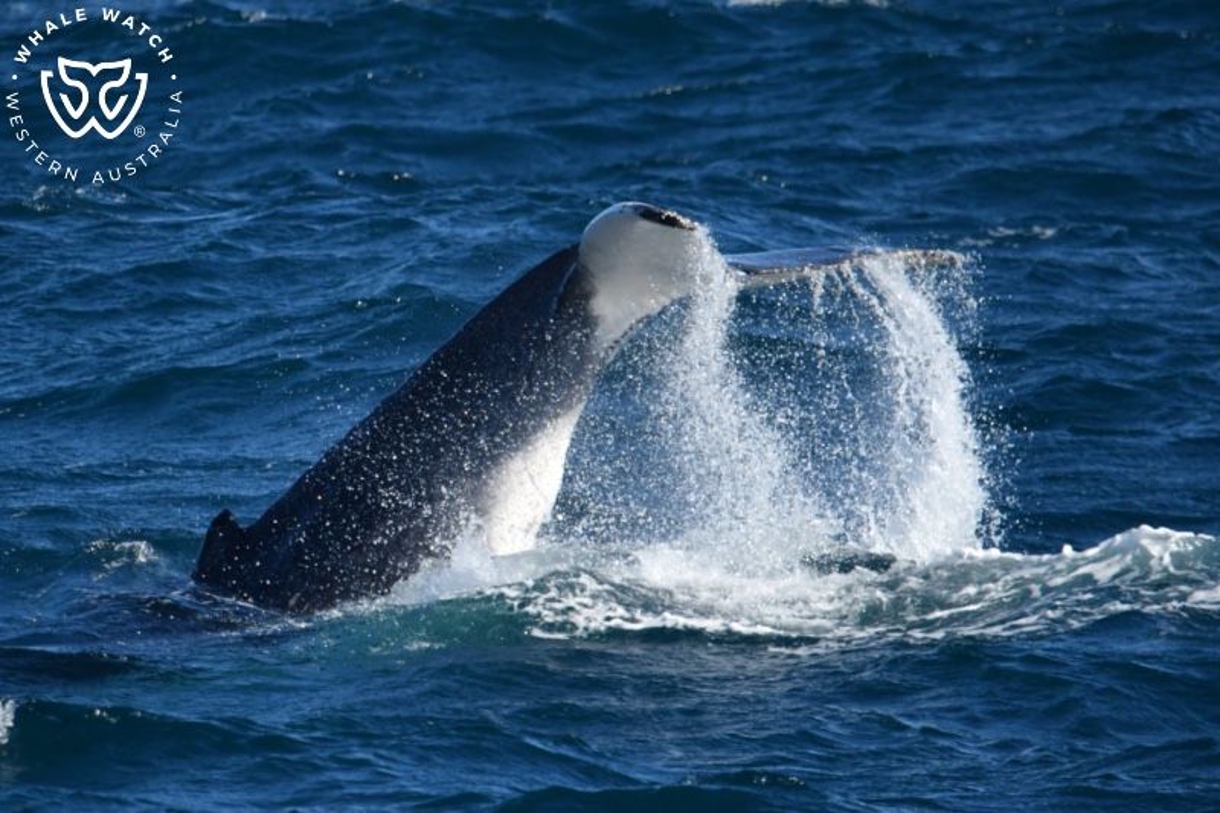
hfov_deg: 3.4
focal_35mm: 600
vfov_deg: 2.3
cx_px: 610
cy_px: 406
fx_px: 20328
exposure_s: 1/8000
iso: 1400
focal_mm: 600
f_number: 6.3
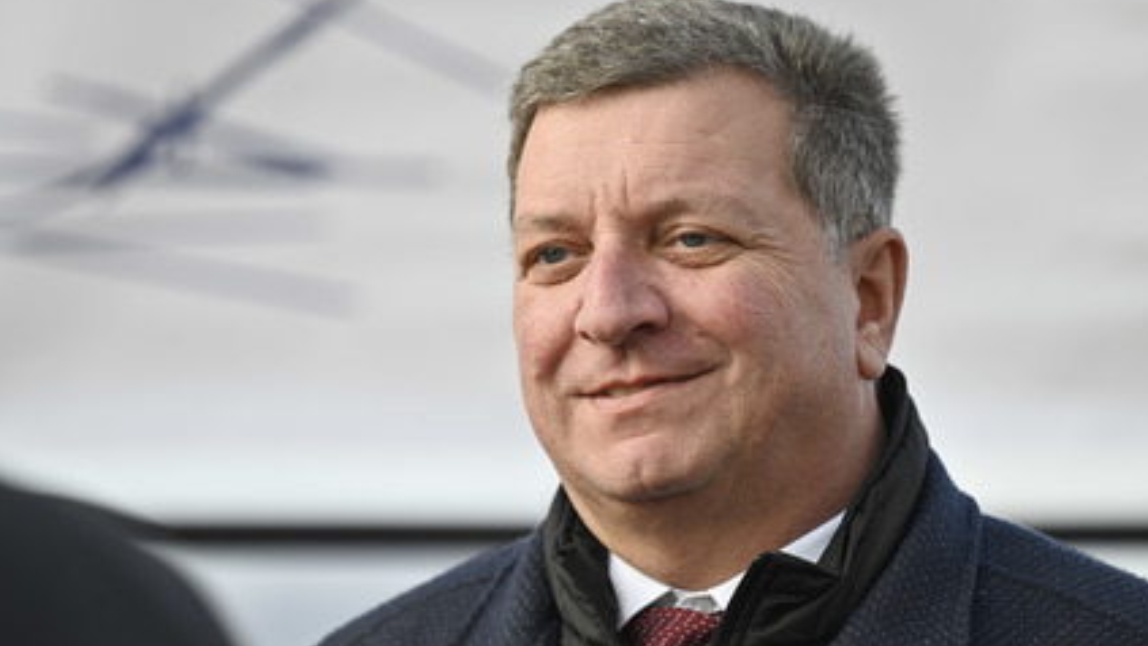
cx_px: 604
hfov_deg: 9.7
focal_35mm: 223
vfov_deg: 5.4
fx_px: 6789
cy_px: 366
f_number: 2.8
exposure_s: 1/500
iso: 80
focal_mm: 200
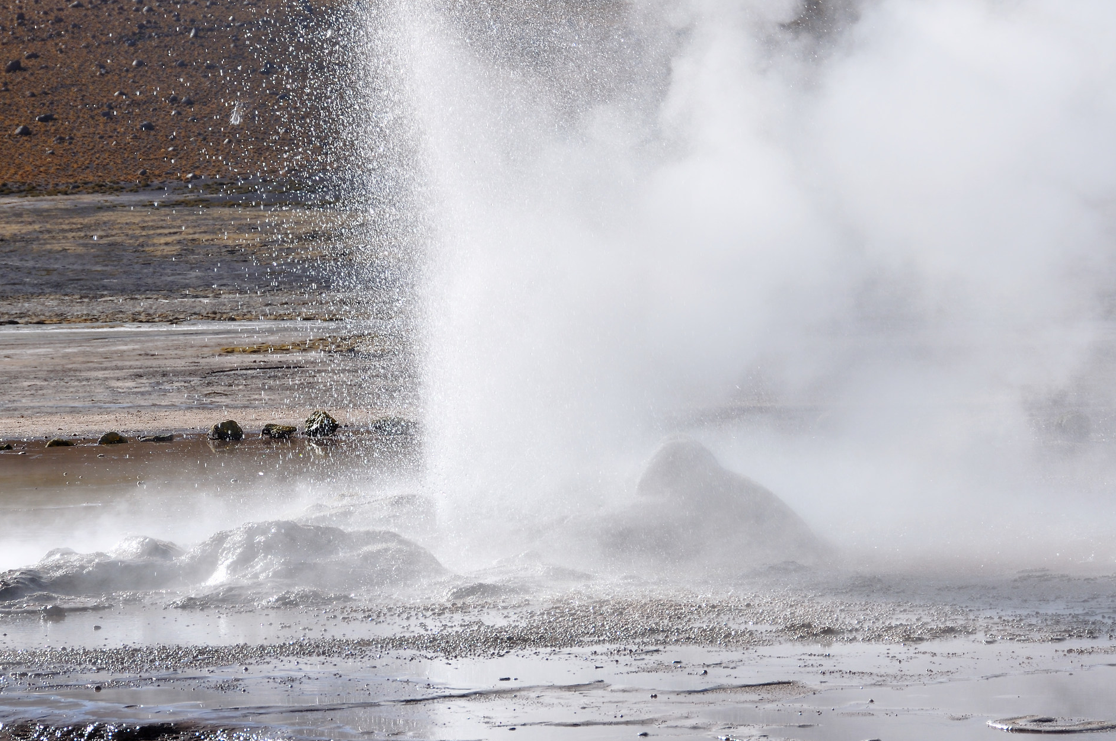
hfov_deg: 11.3
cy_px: 301
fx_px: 5624
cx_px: 510
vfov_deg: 7.5
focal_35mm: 182
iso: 200
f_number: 10
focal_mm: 95
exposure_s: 1/400
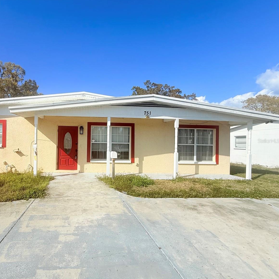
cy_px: 141
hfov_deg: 80.6
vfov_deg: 84.0
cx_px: 89
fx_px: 155
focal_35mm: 17
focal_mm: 2.22
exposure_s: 1/3460
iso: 50
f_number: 2.2
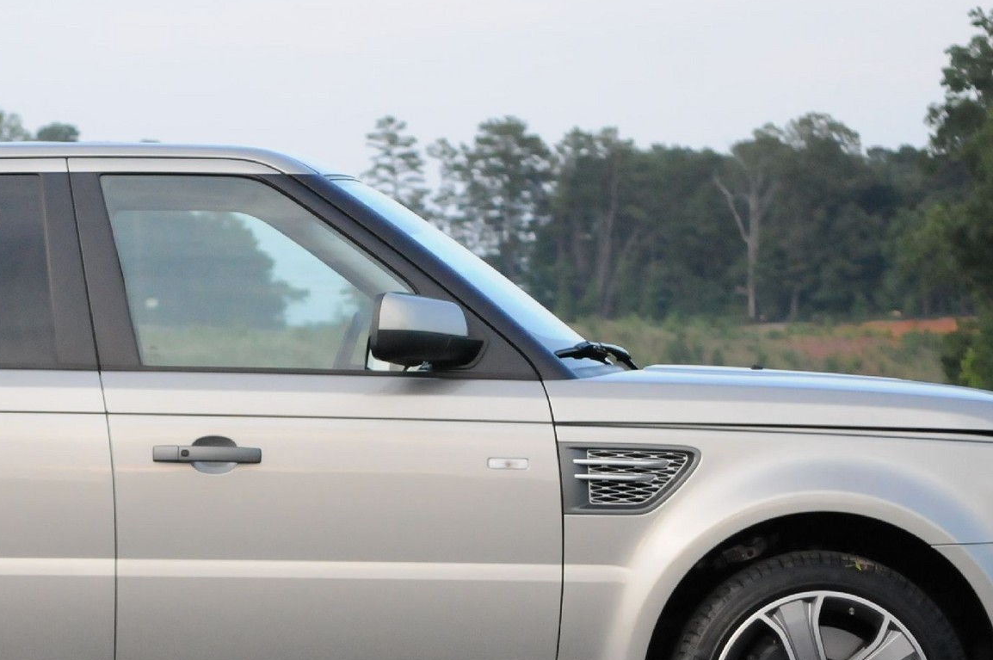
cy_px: 407
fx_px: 6090
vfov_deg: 6.2
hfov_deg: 9.3
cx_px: 182
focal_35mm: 221
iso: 2000
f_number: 5
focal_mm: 68
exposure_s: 1/800
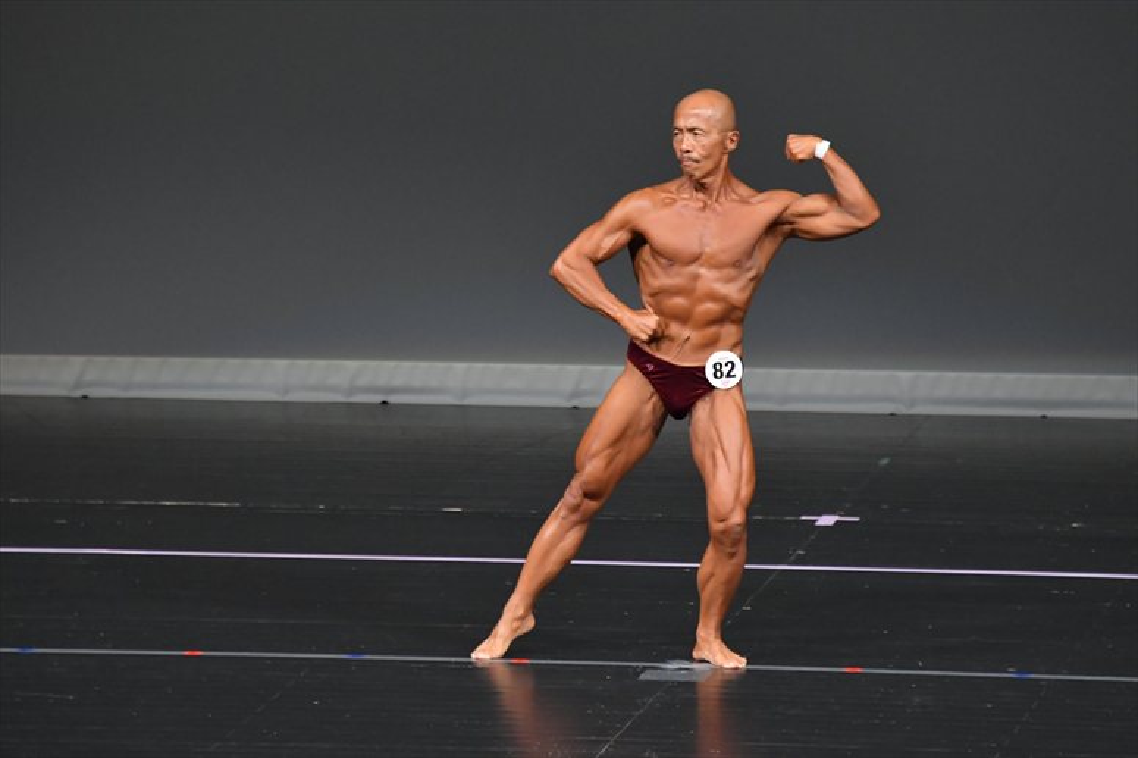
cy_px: 379
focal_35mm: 345
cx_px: 569
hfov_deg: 6.0
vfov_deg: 4.0
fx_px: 10901
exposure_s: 1/400
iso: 4000
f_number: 5.6
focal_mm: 230
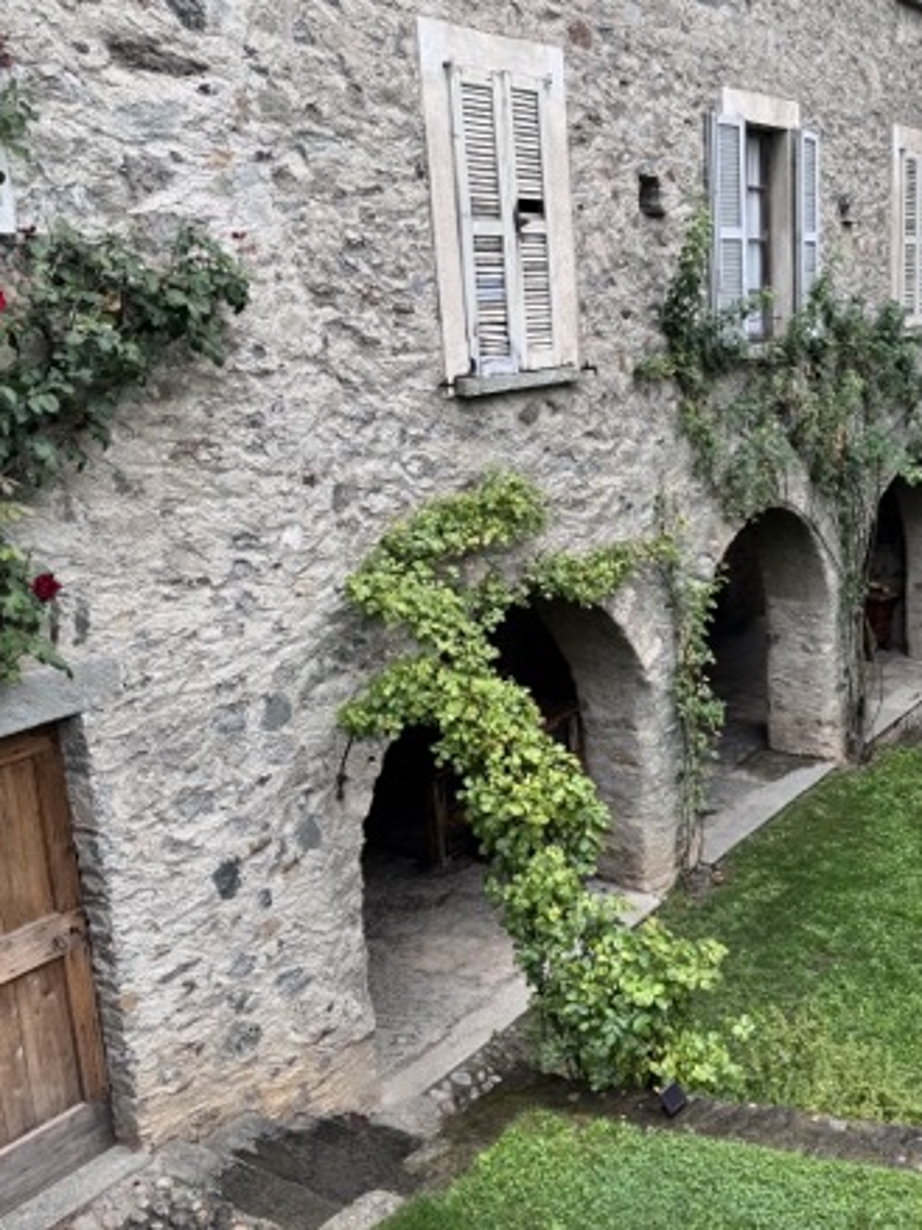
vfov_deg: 52.6
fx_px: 1244
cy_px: 560
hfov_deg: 39.9
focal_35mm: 35
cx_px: 650
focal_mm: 6.76
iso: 80
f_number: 1.78
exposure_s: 1/370
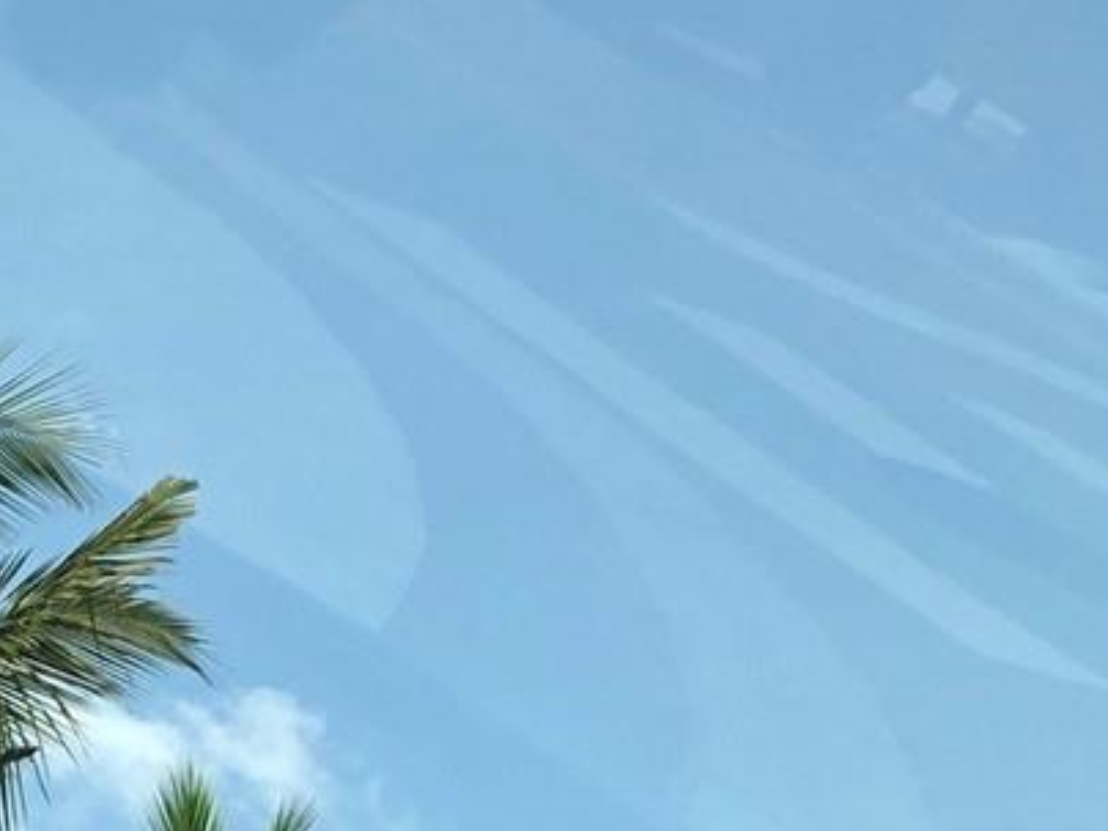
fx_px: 3553
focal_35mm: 111
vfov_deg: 12.5
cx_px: -902
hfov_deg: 15.3
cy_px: 1336
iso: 20
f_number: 1.8
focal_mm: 4
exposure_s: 1/1185
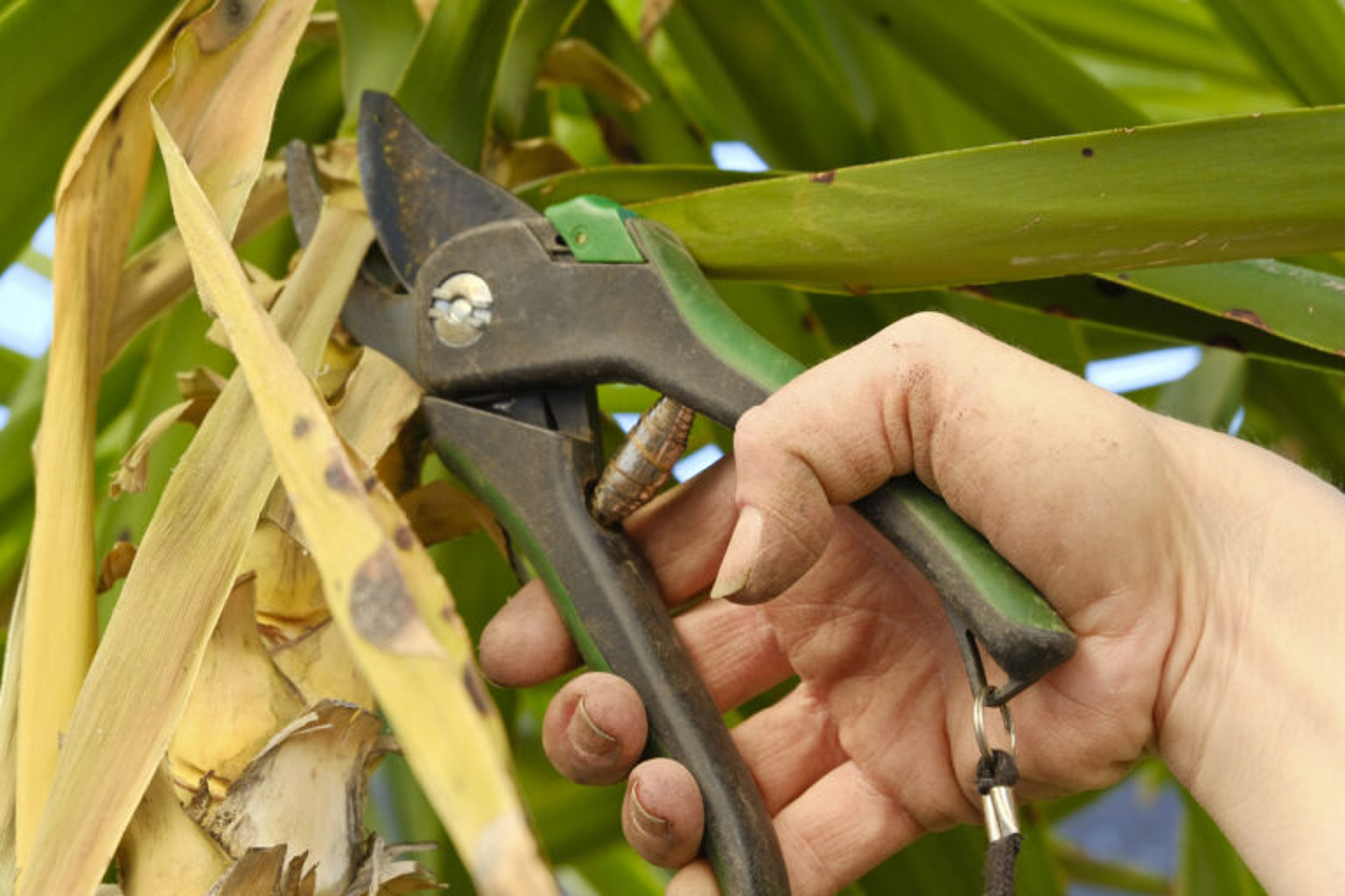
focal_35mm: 75
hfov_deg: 27.0
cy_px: 448
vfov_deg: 18.2
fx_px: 2802
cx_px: 672
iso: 400
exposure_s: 1/105
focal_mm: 50
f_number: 6.4
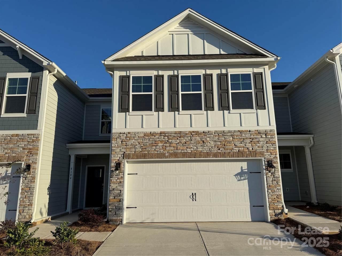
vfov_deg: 56.8
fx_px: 237
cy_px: 128
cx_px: 171
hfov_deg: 71.6
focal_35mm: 24
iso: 80
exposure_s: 1/4975
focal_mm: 6.76
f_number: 1.78
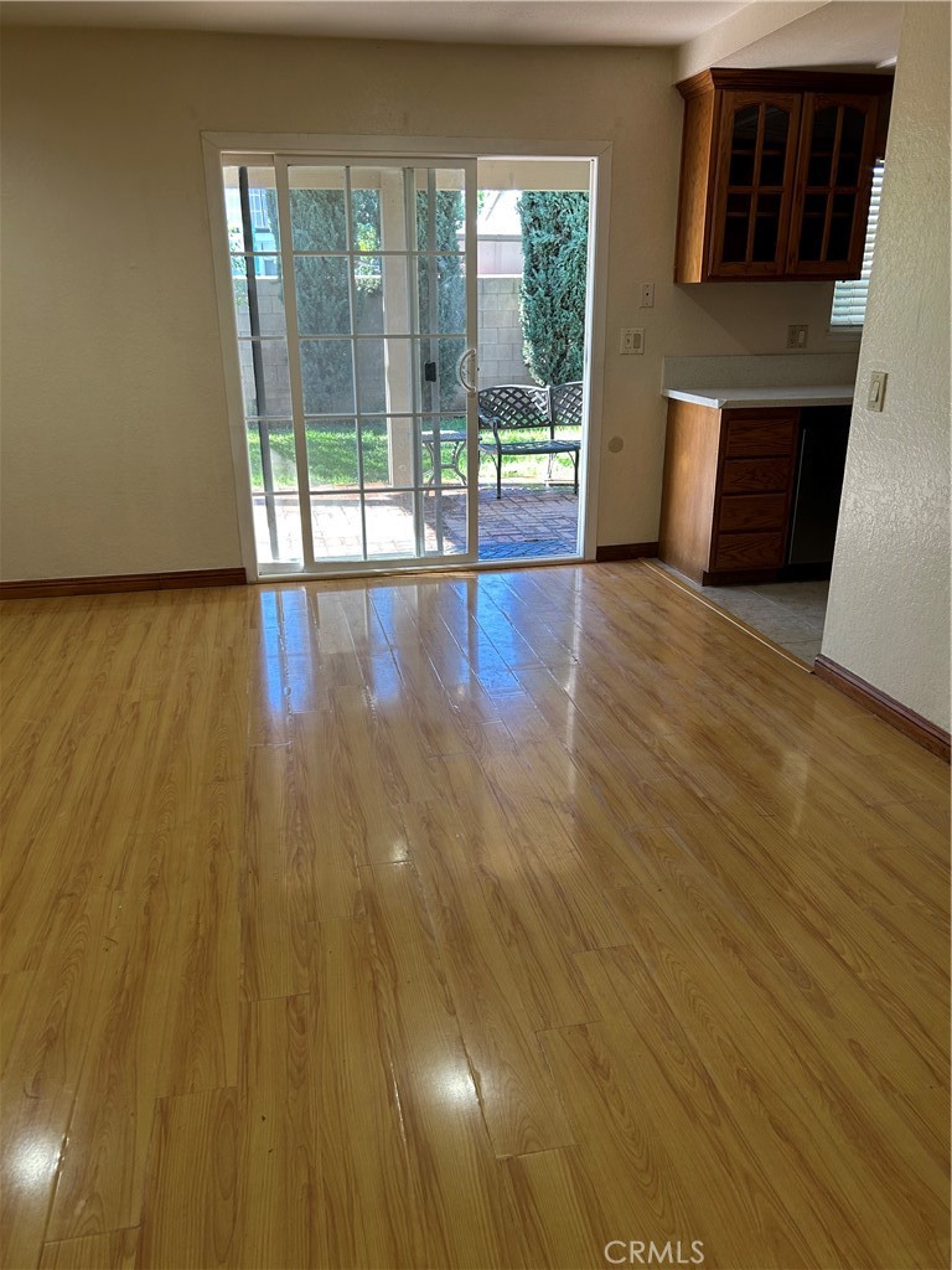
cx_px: 476
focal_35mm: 26
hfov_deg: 53.1
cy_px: 635
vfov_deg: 67.3
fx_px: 953
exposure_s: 1/120
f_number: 1.5
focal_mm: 5.7
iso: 80
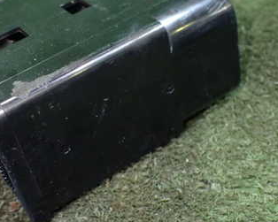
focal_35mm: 56
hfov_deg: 33.1
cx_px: 79
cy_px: 89
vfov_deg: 27.1
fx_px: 461
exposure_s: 1/80
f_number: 2.3
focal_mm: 5.4
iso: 800
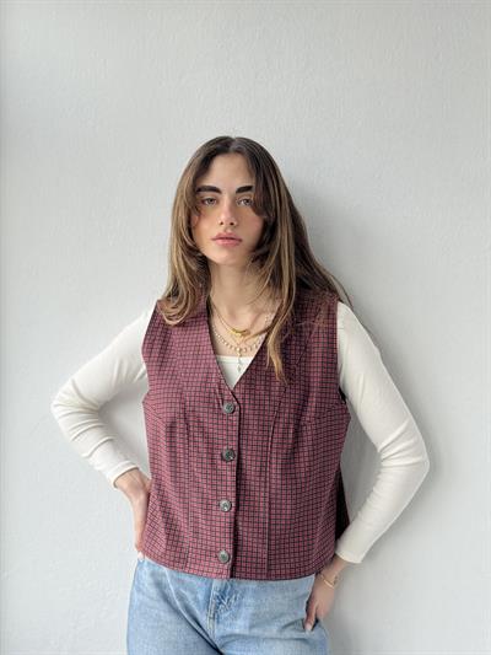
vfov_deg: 39.6
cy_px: 328
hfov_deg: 30.3
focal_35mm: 48
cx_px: 246
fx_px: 907
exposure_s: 1/186
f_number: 1.78
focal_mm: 6.76
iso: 50
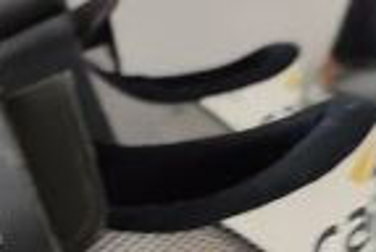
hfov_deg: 22.4
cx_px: -5
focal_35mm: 87
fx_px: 911
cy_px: 346
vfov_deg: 14.9
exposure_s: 1/20
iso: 475
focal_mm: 6.04
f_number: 1.9
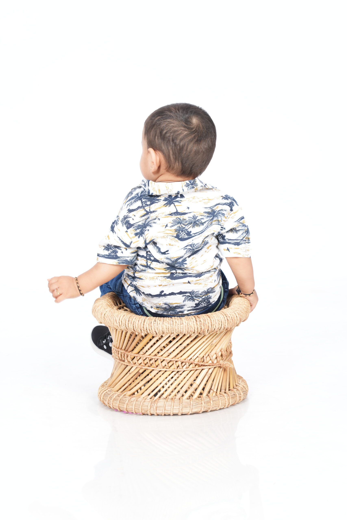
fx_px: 1518
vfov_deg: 19.5
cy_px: 260
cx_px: 174
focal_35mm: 105
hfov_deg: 13.0
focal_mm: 105
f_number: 8
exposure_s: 1/80
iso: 100
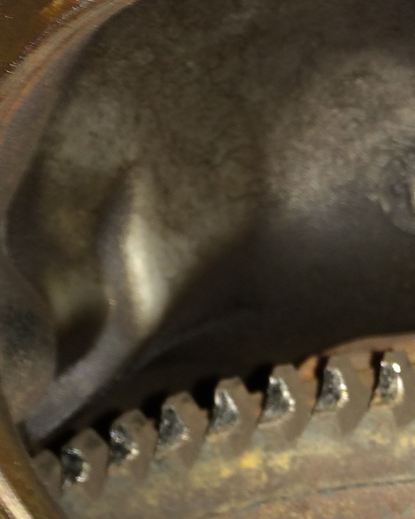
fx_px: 998
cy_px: 426
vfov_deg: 28.4
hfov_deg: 23.1
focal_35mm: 65
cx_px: 338
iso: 32
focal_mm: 4.15
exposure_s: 1/31
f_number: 2.2
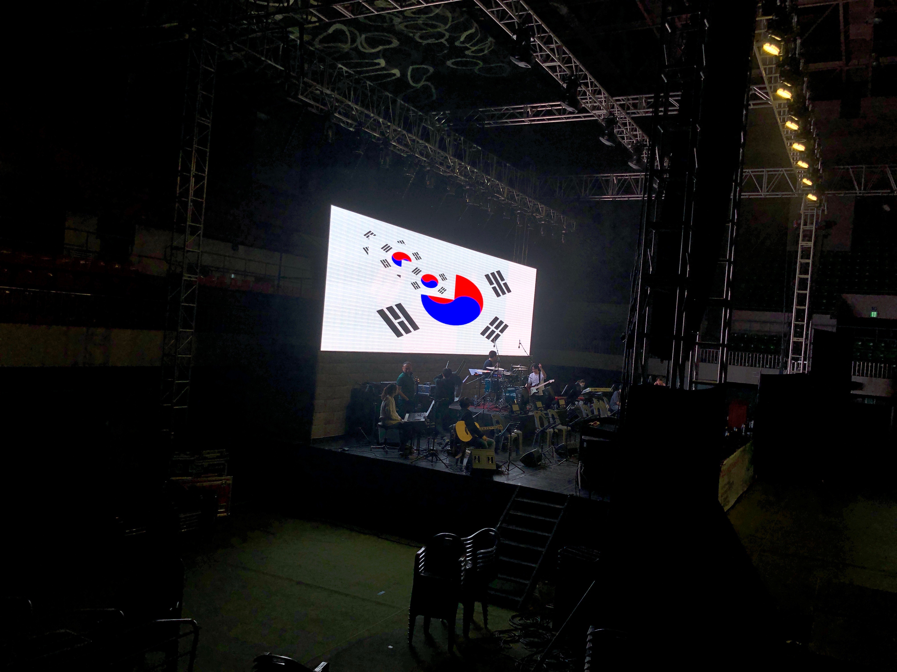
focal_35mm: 28
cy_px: 336
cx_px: 448
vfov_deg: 49.7
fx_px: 726
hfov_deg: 63.4
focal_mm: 3.99
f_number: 1.8
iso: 20
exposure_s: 1/448
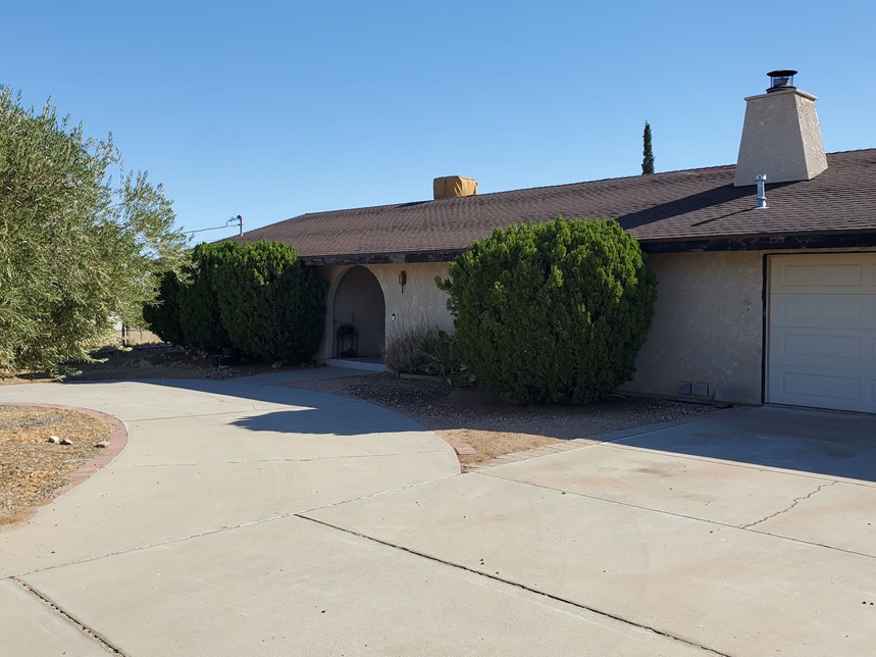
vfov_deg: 45.3
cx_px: 466
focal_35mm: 31
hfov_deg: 58.3
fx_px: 784
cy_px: 290
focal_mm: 4.3
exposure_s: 1/1297
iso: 50
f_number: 2.4
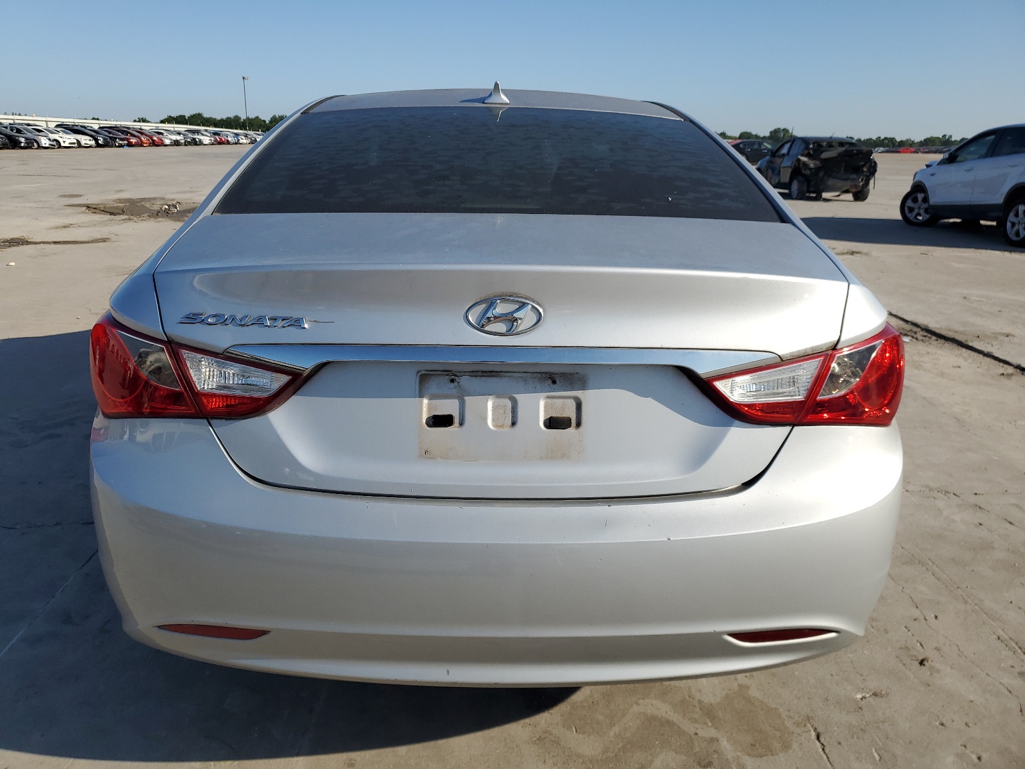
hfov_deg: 67.3
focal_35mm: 26
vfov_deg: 53.1
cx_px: 512
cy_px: 384
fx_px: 770
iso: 50
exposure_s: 1/5000
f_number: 1.5
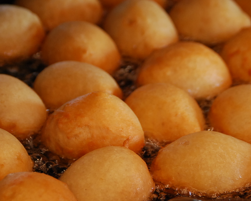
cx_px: 116
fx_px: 1144
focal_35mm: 154
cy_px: 114
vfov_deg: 10.0
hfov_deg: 12.5
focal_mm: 62
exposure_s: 1/125
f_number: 4.2
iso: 640
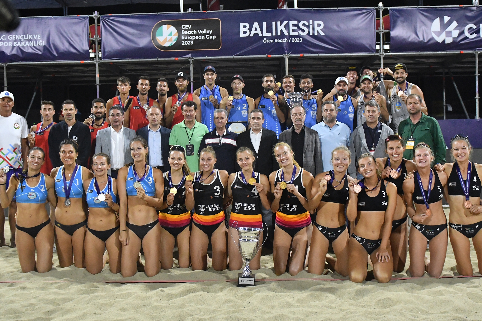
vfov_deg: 34.2
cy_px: 158
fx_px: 522
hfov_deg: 49.5
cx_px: 245
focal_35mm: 39
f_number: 3.2
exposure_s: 1/800
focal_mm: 24
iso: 3200
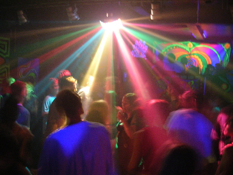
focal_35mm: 38
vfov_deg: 37.7
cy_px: 88
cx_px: 116
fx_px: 256
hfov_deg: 49.0
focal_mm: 5.8
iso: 200
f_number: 2.8
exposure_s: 1/2.1
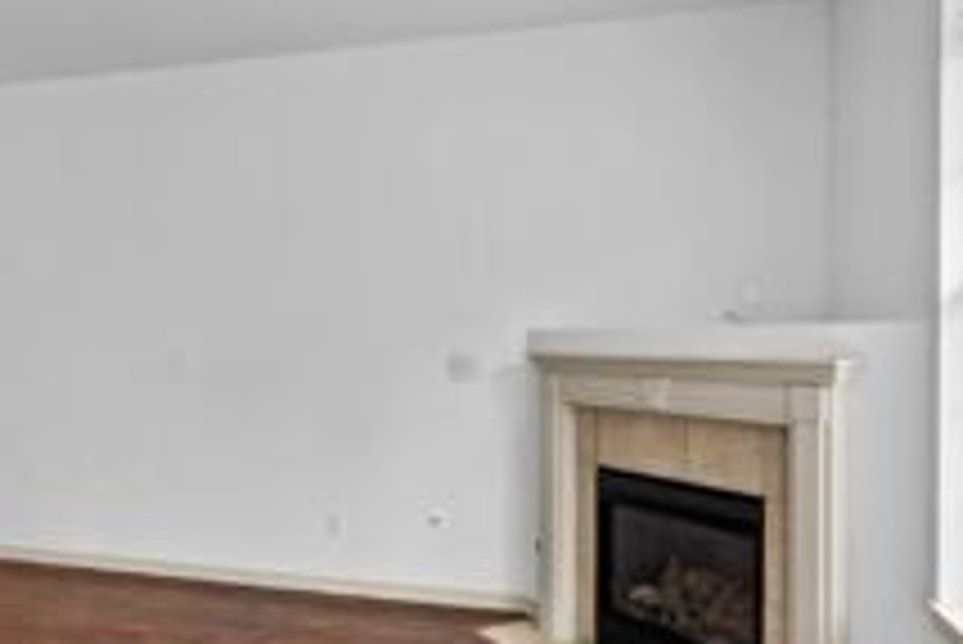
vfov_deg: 46.3
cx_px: 418
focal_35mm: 28
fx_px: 749
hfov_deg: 65.2
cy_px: 372
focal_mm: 10
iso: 400
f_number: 9
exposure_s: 1/5
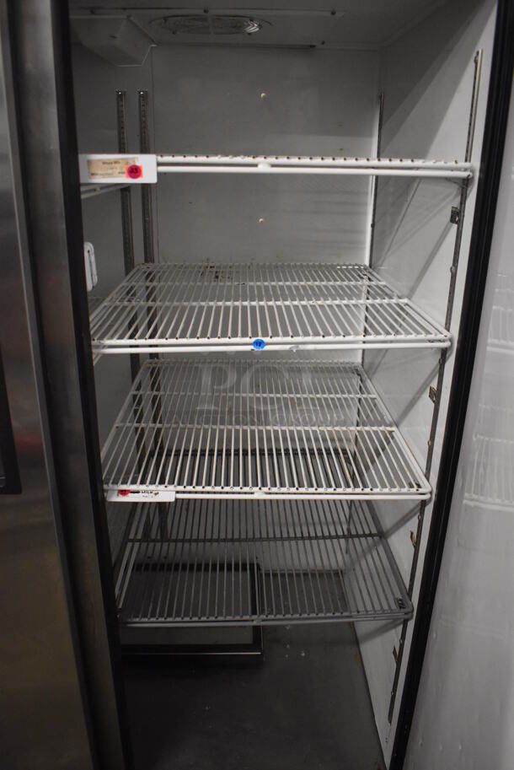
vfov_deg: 67.3
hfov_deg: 48.0
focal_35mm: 27
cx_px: 257
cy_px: 385
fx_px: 577
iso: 3600
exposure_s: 1/125
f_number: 3.5
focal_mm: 18
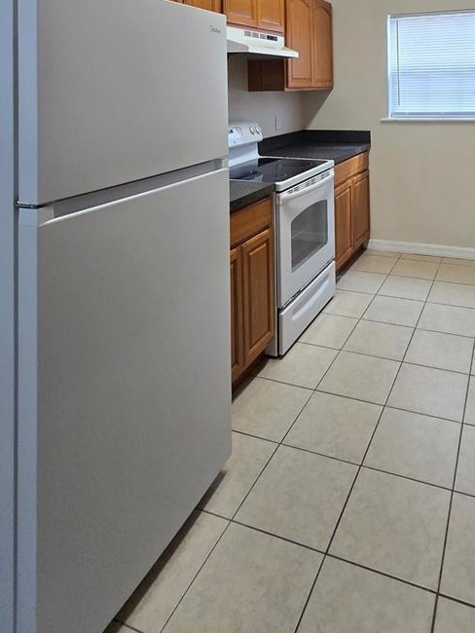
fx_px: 439
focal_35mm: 24
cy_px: 72
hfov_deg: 54.7
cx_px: 344
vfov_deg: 61.3
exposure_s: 1/60
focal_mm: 1.7
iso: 80
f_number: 2.2
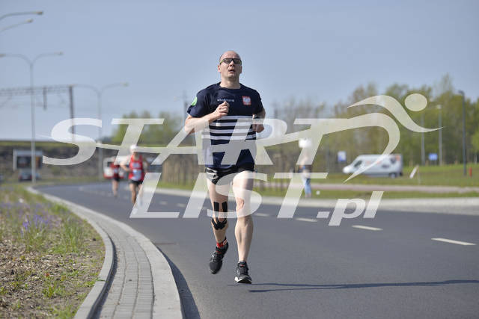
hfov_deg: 15.2
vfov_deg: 10.2
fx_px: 1797
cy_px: 160
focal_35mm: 135
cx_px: 240
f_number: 4
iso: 200
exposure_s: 1/4000
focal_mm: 135
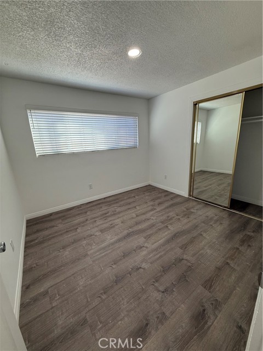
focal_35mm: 14
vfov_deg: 102.1
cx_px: 132
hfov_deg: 85.7
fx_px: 142
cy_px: 176
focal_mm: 2.22
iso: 100
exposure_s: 1/120
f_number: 2.2
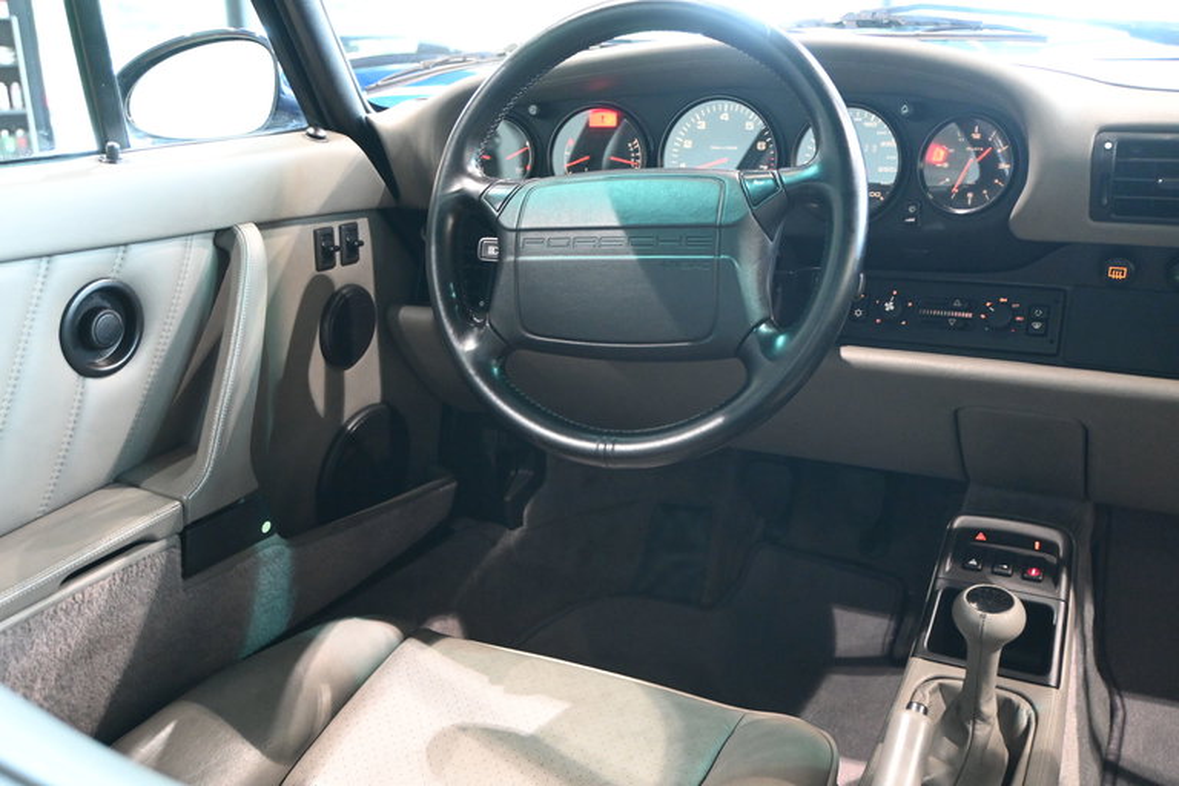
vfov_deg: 39.1
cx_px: 590
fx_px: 1105
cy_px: 393
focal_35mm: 34
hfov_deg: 56.1
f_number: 4
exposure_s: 1/60
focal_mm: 22.5
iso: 3600
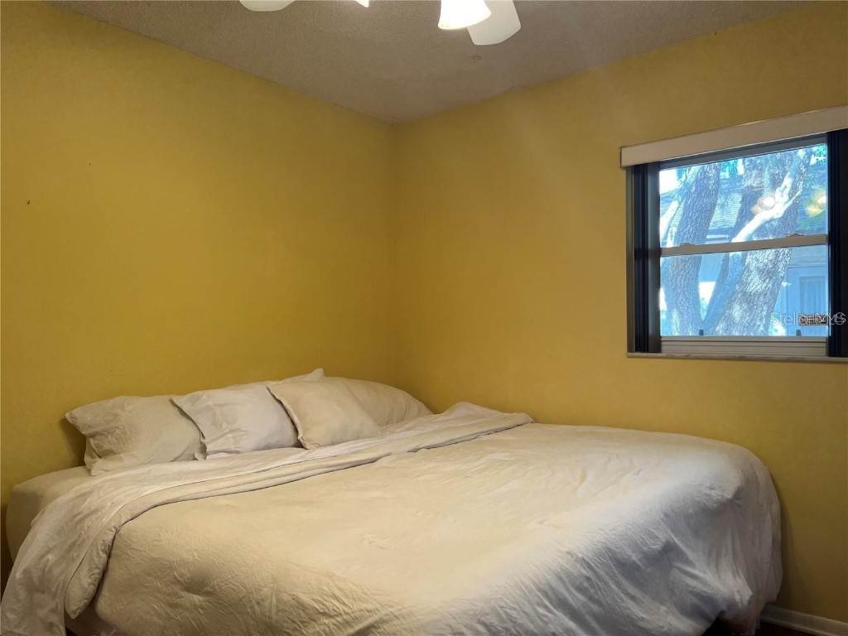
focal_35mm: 26
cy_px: 318
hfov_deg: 67.3
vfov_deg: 53.1
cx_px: 424
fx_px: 637
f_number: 1.5
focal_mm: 5.7
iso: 80
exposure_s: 1/120
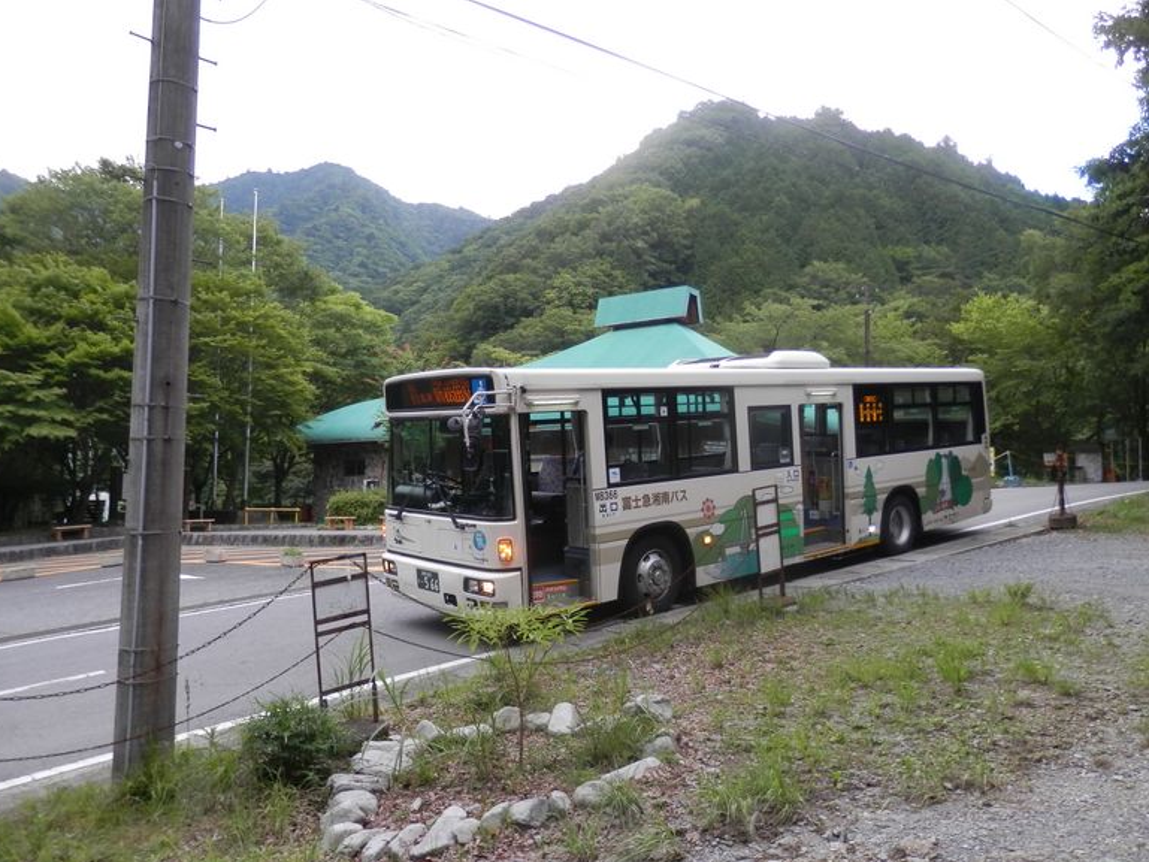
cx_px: 577
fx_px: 863
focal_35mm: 26
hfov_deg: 67.3
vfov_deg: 53.1
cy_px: 447
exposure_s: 1/80
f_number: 3
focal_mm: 4.5
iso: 80
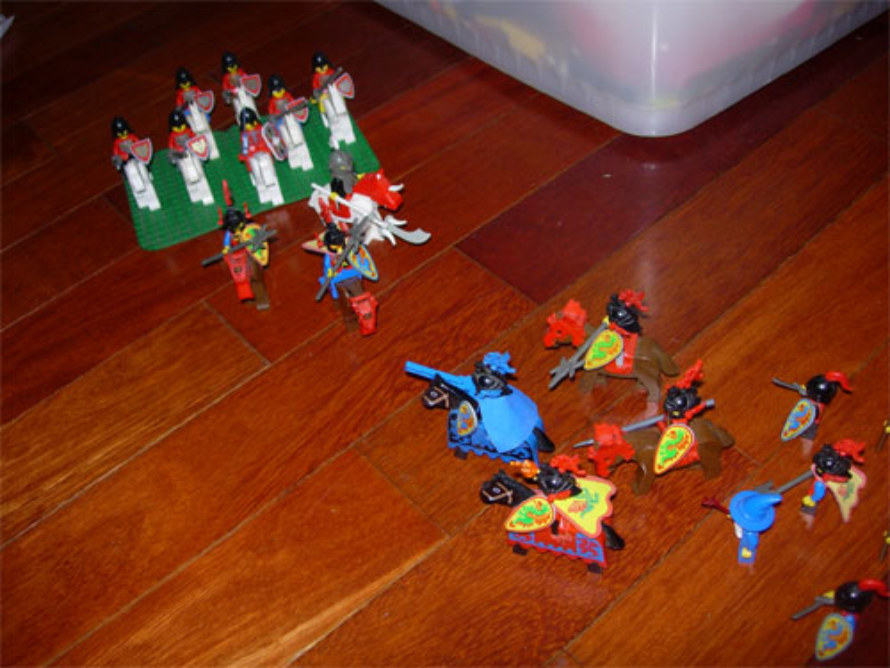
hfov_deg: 49.0
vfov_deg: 37.7
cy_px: 334
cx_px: 445
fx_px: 977
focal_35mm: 38
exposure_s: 1/64
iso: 79
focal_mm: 7.8
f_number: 2.8
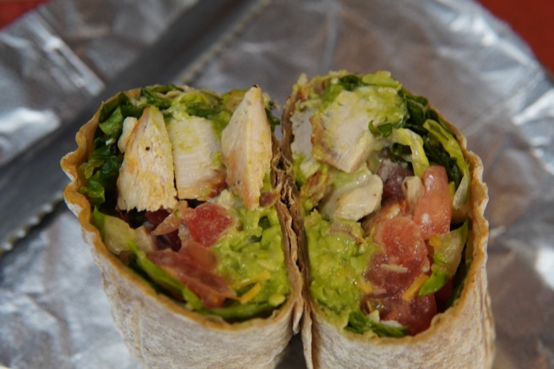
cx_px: 277
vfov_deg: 29.9
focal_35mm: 45
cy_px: 184
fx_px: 693
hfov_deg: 43.6
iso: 1000
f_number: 4
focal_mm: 30
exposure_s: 1/60
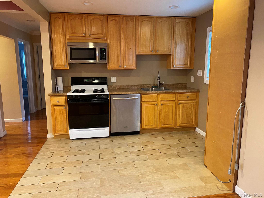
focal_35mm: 26
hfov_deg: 67.3
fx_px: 198
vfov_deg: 53.1
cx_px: 132
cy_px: 99
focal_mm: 4.25
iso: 320
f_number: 1.8
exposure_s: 1/60
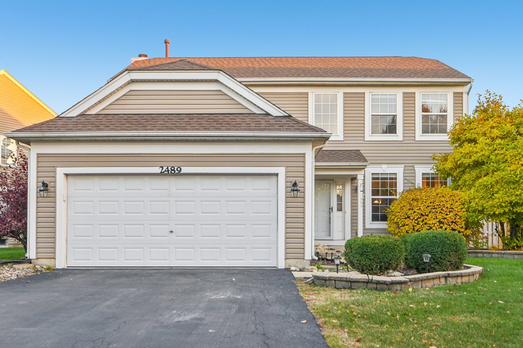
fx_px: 508
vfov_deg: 37.8
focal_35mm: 35
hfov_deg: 54.5
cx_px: 262
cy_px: 174
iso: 400
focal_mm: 35
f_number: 13
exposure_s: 1/25
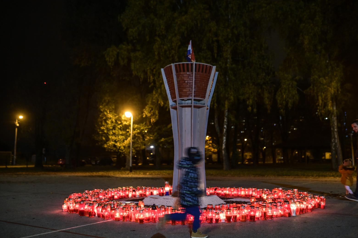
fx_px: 358
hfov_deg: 53.1
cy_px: 120
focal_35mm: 36
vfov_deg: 36.9
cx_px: 183
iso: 1000
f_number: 2
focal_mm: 35
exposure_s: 1/40
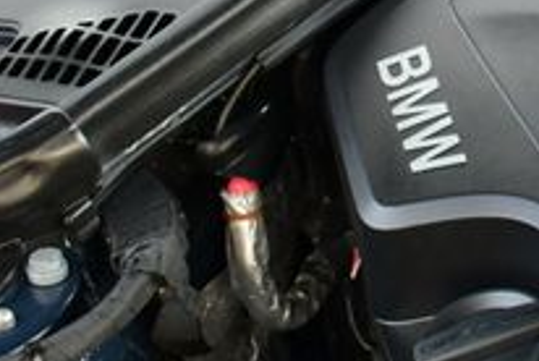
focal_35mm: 124
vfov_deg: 11.0
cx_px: 751
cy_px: 44
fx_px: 1859
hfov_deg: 15.5
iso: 800
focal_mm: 20
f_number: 3.5
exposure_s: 1/250
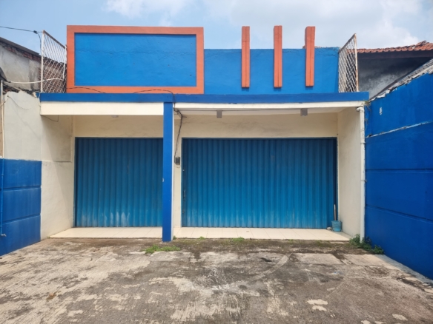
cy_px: 162
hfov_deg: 71.6
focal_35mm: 24
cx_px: 216
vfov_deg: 56.8
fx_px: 300
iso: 50
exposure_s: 1/596
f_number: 1.8
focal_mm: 6.7
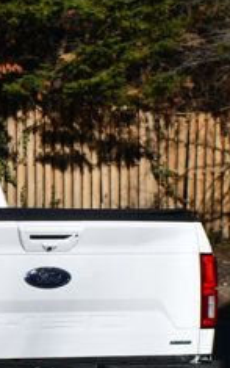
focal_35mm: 341
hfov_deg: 3.8
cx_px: -183
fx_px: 3418
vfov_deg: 6.2
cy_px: 239
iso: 100
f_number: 9
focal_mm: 82
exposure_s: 1/320
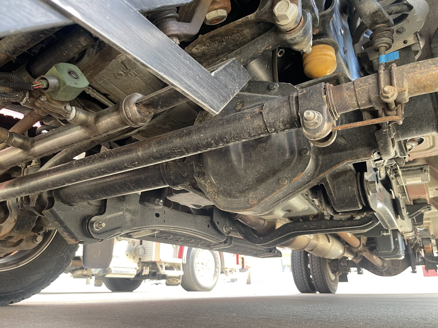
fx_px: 329
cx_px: 219
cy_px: 164
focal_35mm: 26
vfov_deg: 53.1
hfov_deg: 67.3
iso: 125
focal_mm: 5.1
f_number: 1.6
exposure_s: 1/85
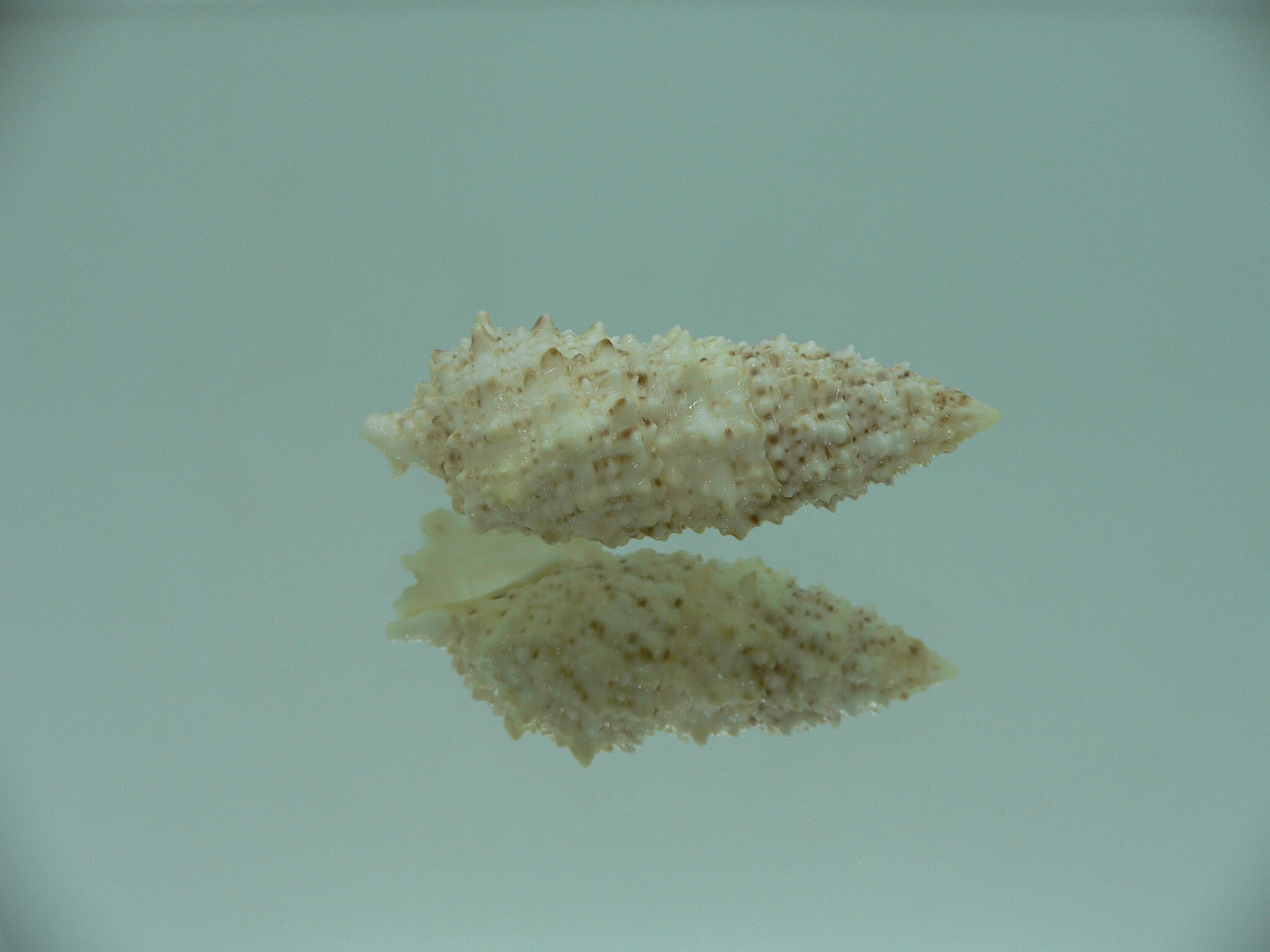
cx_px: 635
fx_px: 1284
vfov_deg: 40.7
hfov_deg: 52.6
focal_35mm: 35
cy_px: 476
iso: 80
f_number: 2.8
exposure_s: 1/80
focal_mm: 4.6
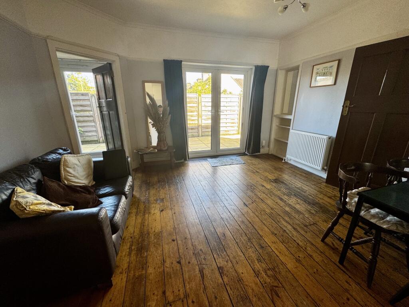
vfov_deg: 85.7
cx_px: 204
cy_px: 154
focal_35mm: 14
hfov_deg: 102.1
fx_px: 165
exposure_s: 1/99
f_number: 2.2
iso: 100
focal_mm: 2.22
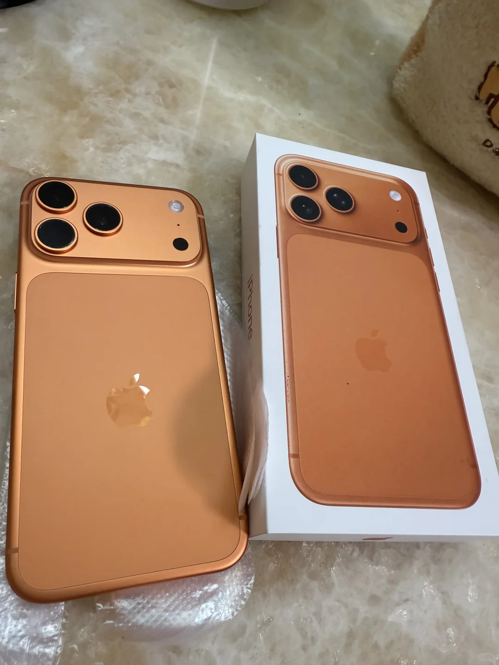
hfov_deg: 56.8
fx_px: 461
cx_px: 250
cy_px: 332
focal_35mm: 24
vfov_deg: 71.6
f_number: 2.2
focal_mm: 2.22
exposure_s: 1/99
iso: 250
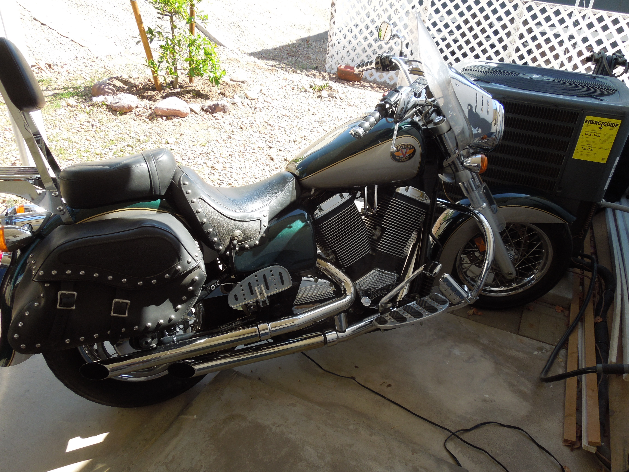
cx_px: 314
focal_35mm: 25
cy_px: 236
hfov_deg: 69.4
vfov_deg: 54.9
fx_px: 454
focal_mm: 4.5
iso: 100
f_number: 3.3
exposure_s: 1/250
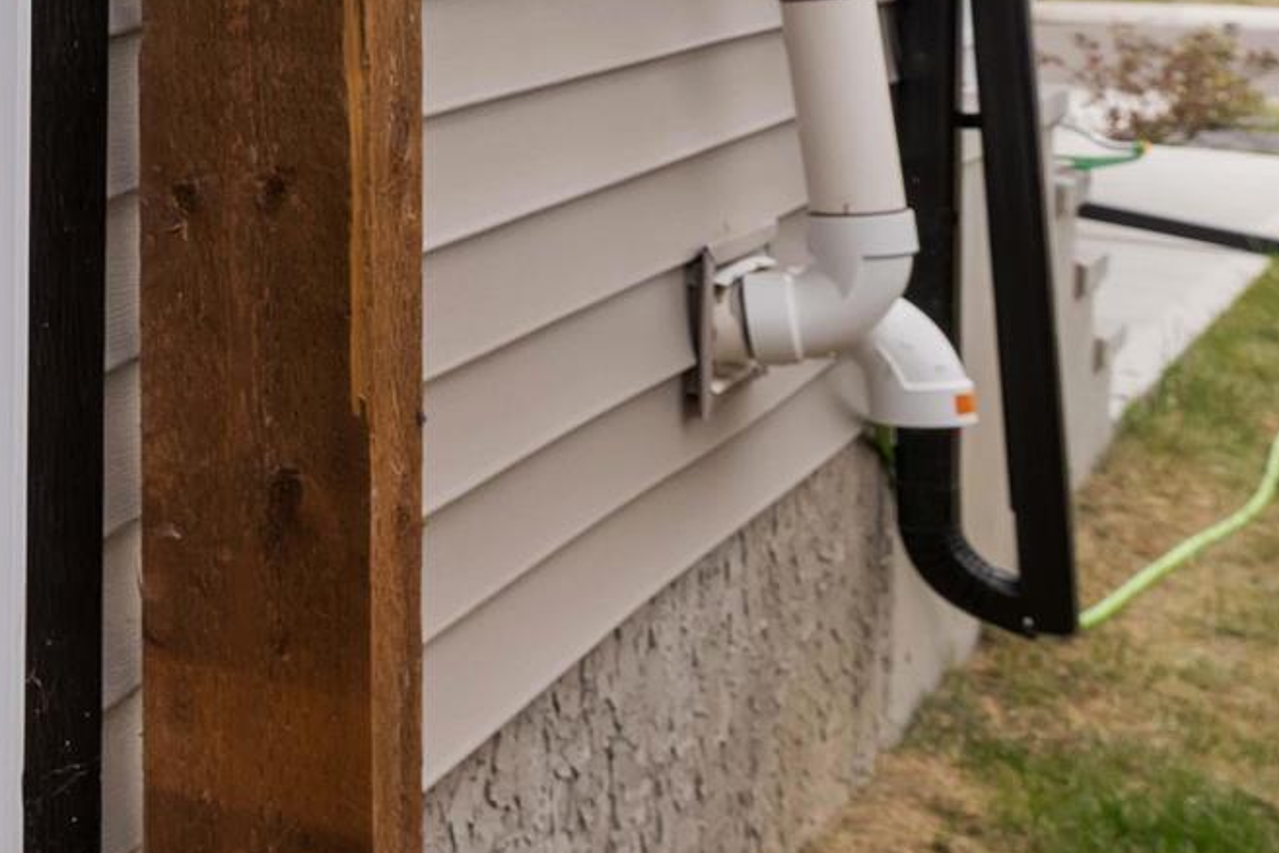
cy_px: -241
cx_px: -776
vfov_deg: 18.0
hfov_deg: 22.1
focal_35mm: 71
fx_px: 2520
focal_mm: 15.2
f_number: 6.3
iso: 200
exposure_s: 1/125
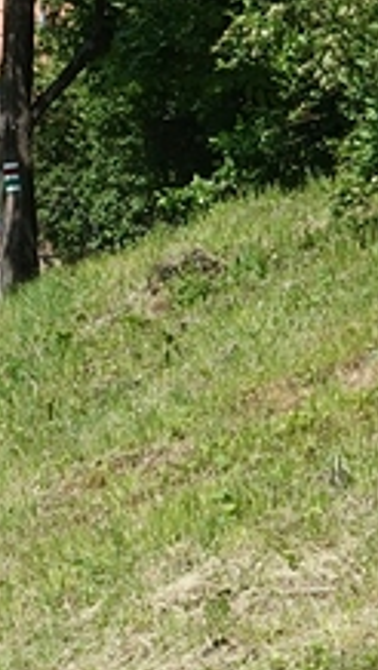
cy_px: -692
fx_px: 6649
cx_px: -447
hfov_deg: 3.2
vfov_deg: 5.6
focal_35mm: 374
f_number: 7.1
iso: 125
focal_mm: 28.54
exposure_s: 1/250
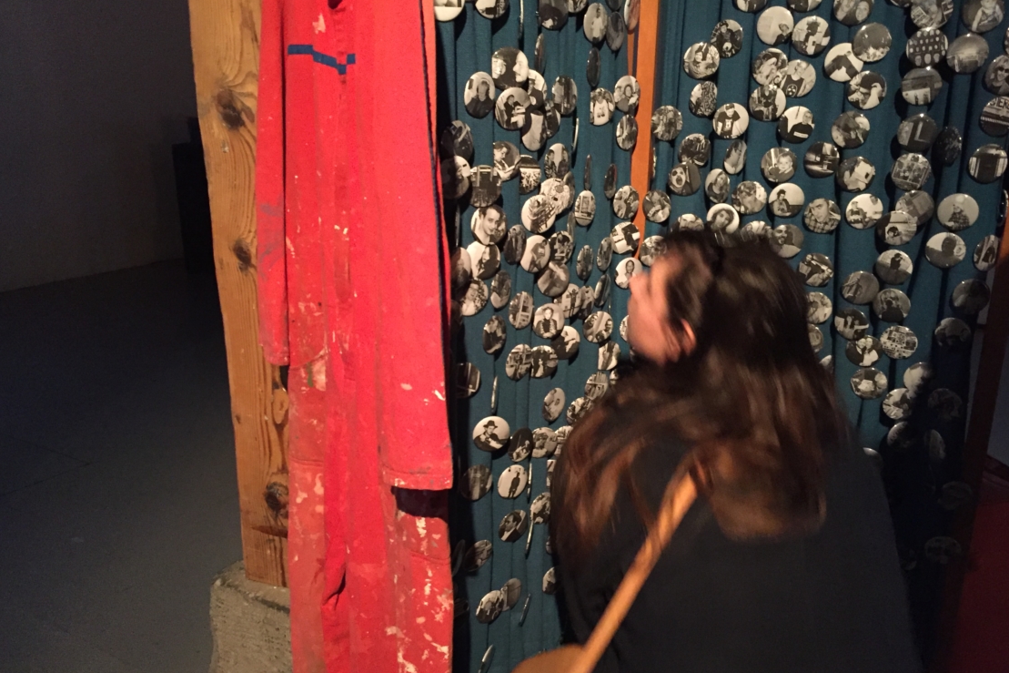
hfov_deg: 60.3
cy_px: 356
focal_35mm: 31
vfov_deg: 42.3
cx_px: 502
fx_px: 869
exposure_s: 1/17
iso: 400
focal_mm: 4.15
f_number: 2.2
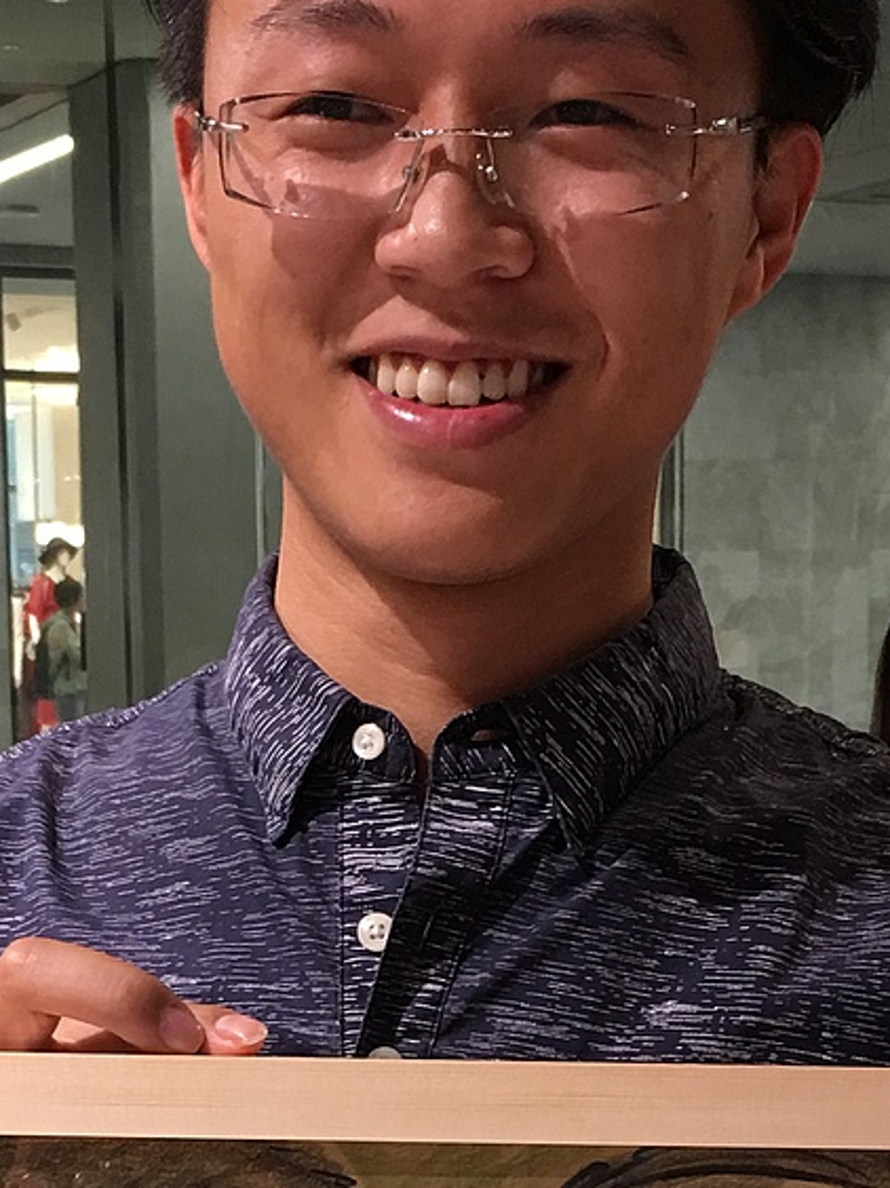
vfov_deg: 21.7
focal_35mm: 88
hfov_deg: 16.8
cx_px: 413
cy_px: 1109
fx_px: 3018
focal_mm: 4.15
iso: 50
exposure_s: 1/17
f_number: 2.2
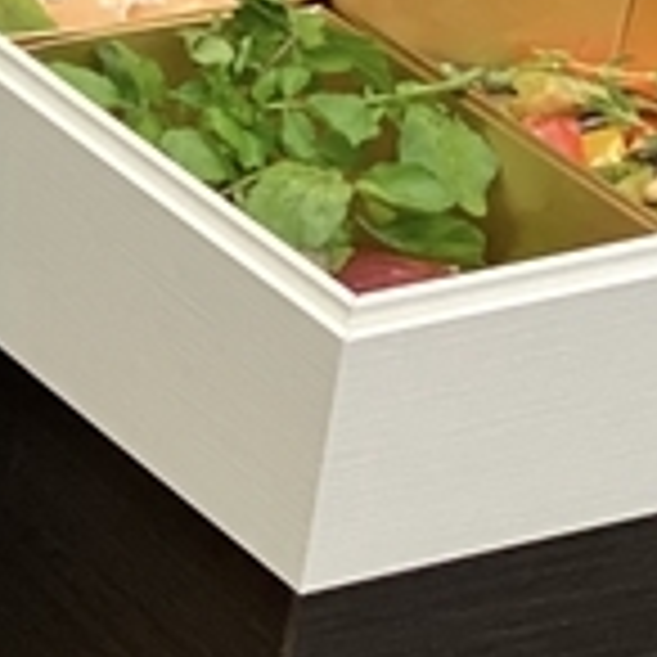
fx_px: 5411
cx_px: -1098
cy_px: 450
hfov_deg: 6.5
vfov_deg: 6.9
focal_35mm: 252
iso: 250
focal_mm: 6
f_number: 2
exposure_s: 1/33
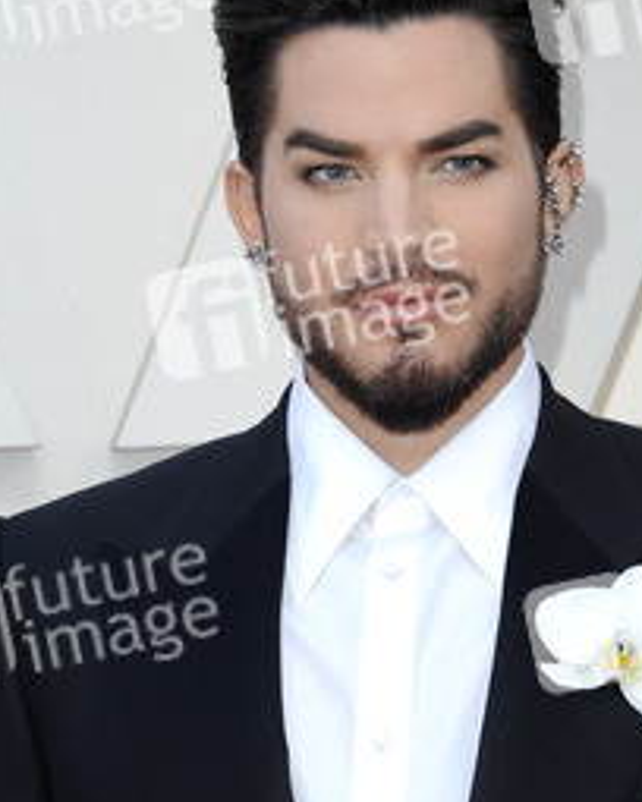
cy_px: 462
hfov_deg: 6.2
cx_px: 401
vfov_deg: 7.7
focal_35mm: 250
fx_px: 5938
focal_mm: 170
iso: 800
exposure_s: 1/250
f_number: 8
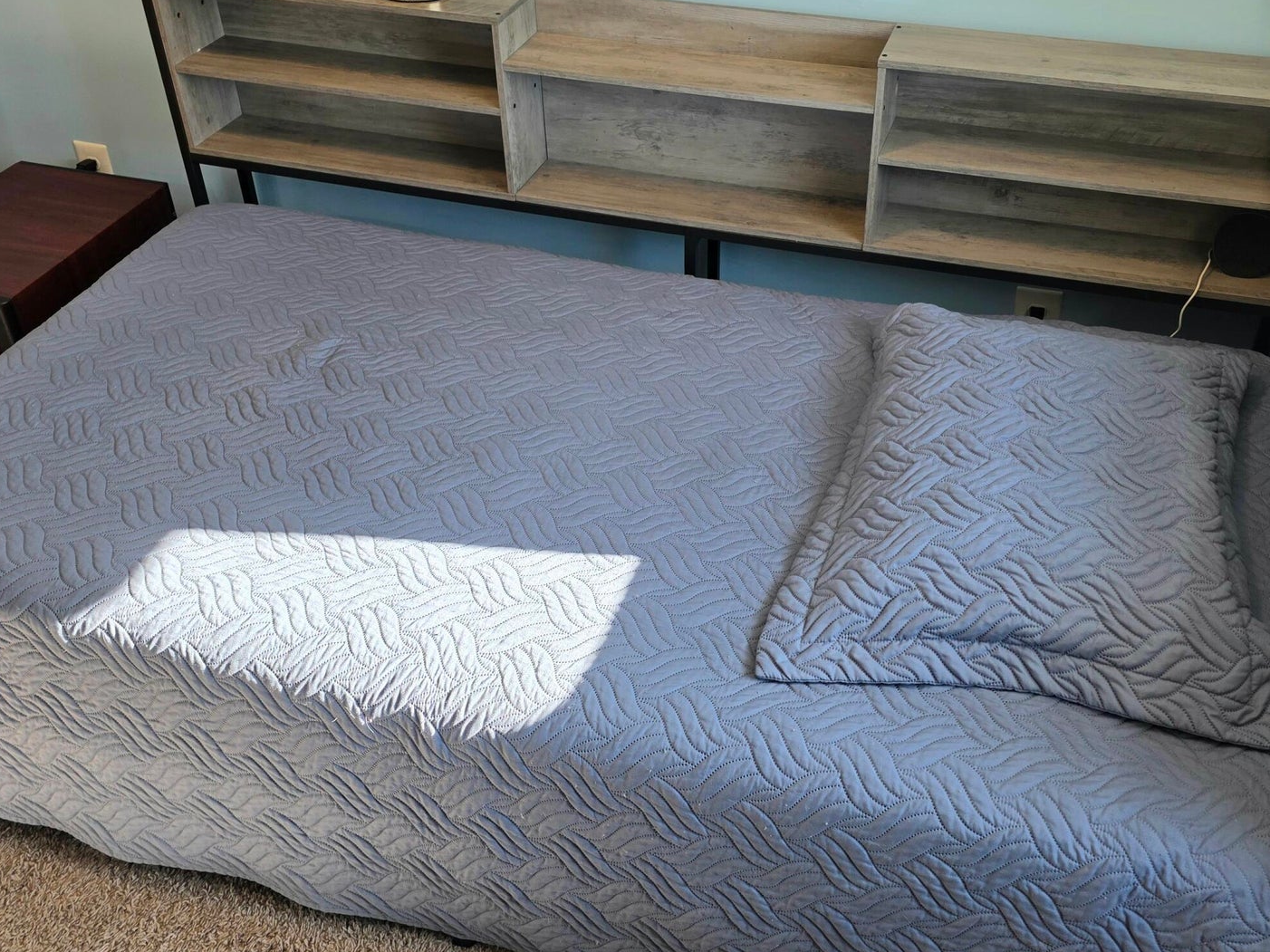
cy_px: 373
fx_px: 1284
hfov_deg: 52.6
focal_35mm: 35
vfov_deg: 40.5
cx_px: 693
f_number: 1.7
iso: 80
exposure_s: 1/120
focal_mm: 6.3
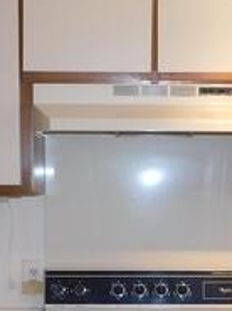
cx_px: 143
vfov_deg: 18.6
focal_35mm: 104
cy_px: 289
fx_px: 933
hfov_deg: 14.2
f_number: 3.2
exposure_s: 1/30
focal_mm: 5.3
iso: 200
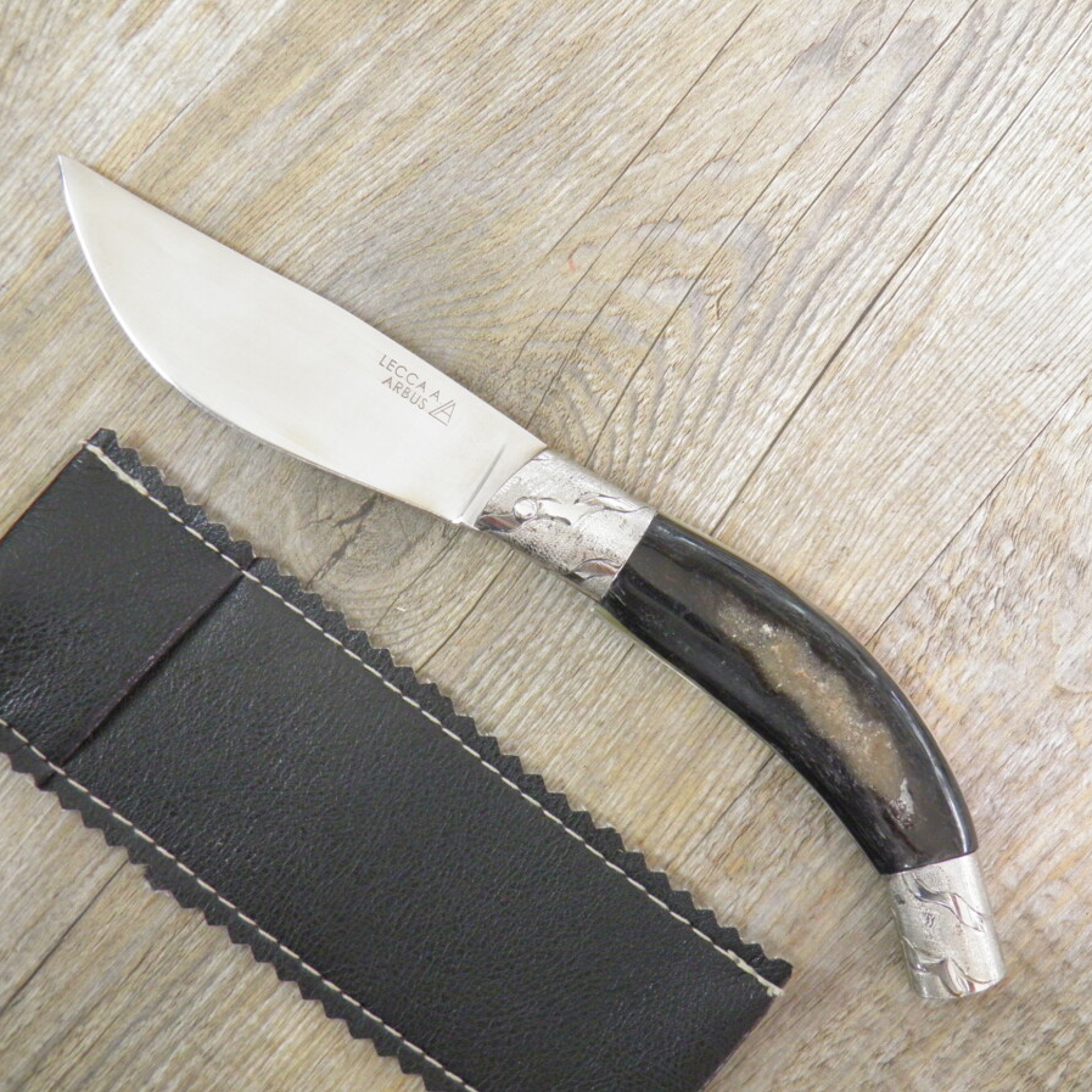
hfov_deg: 32.8
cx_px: 577
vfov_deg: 32.8
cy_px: 545
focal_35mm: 52
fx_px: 1856
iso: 200
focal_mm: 7.9
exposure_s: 1/10
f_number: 3.3
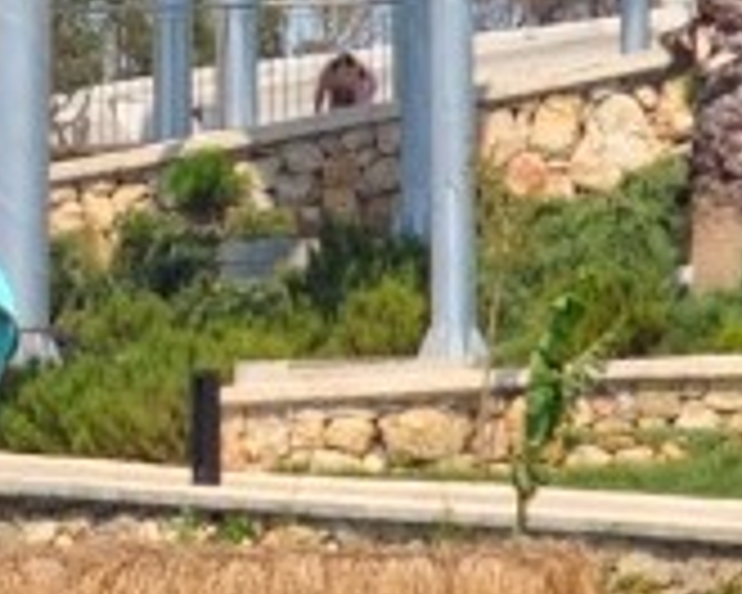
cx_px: -384
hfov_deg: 1.5
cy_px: -18
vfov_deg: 1.2
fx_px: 29037
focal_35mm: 1322
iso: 200
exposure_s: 1/1000
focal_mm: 135
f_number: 5.6
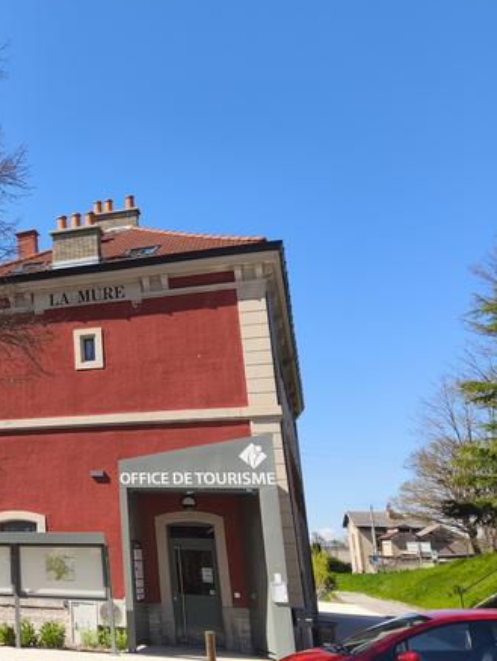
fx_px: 803
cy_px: 315
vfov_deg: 44.8
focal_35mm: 42
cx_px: -104
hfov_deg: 29.4
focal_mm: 5.35
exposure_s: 1/2035
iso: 80
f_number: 1.7
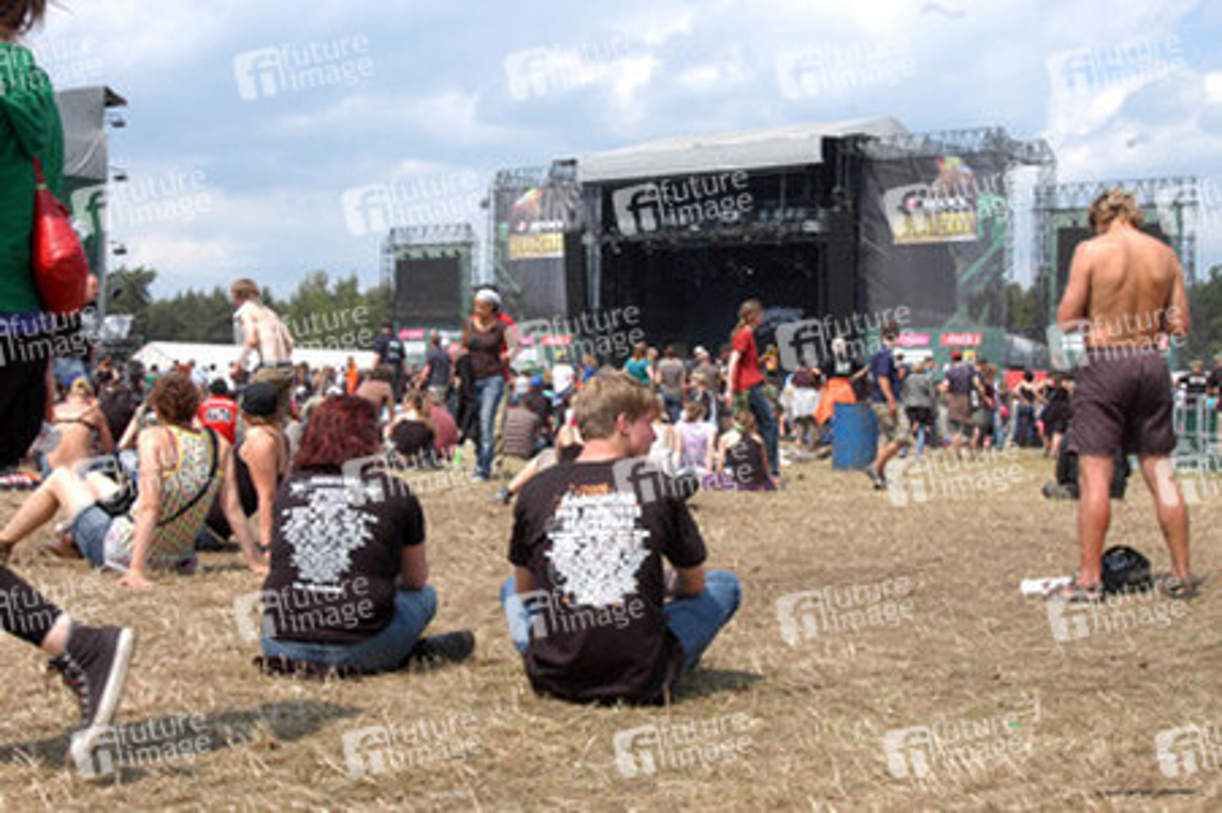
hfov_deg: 37.9
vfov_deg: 25.7
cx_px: 611
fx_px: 1781
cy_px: 406
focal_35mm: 52
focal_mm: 35
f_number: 9.5
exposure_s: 1/350
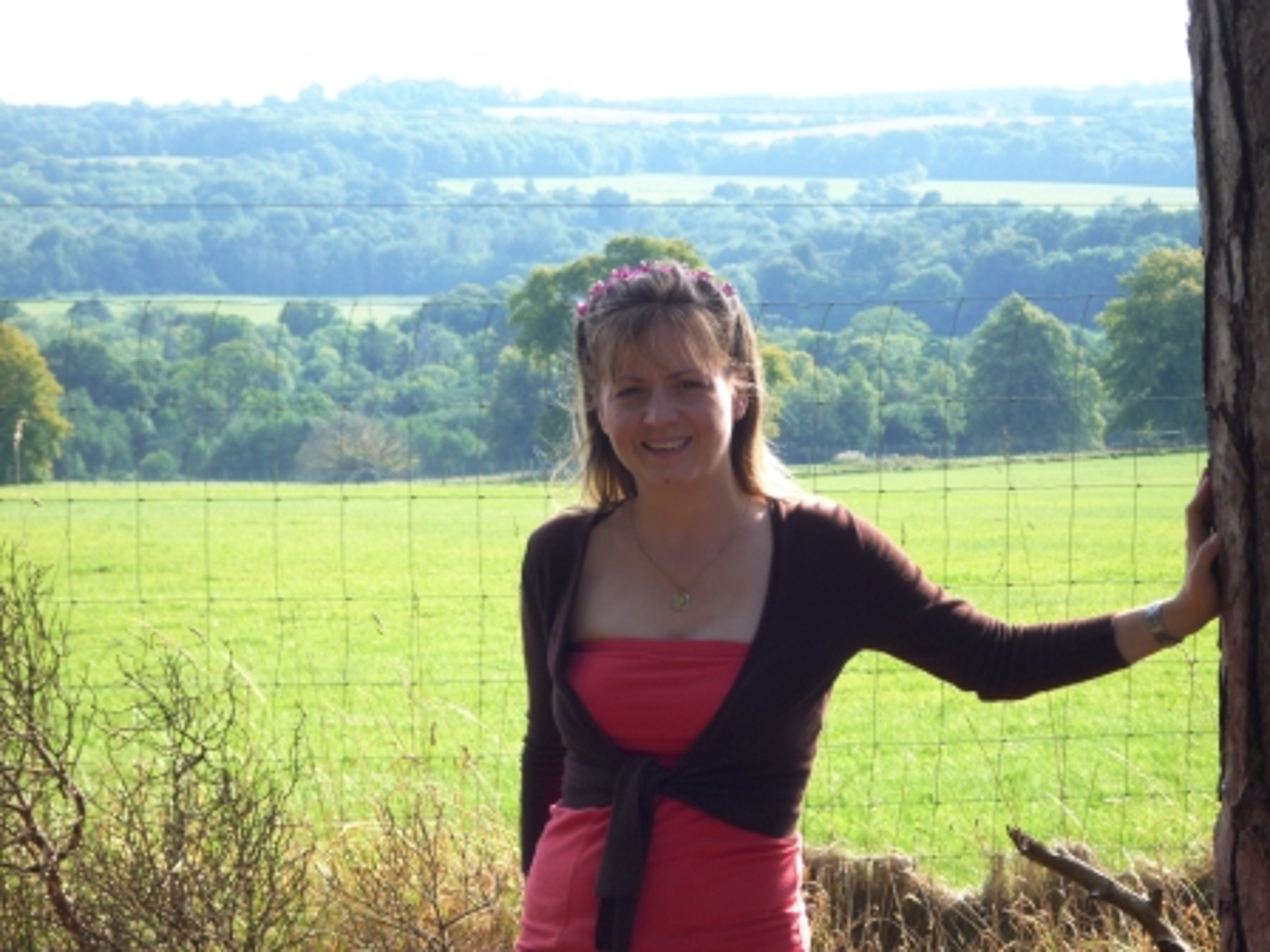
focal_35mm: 120
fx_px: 4403
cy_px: 476
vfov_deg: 12.3
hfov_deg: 16.4
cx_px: 635
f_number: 5.8
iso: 100
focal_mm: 20.8
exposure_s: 1/100
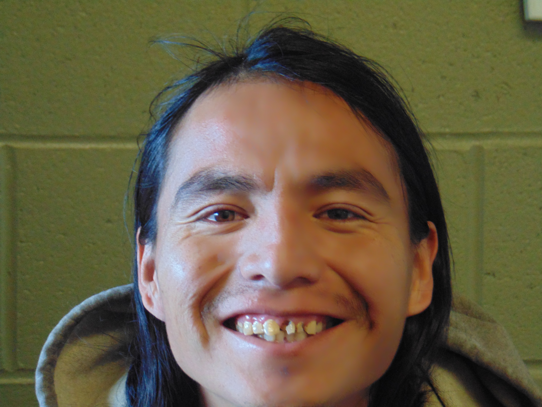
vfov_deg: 11.1
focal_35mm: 133
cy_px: 204
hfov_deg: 14.8
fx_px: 2082
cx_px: 271
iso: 400
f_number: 4
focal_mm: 23.9
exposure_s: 1/30
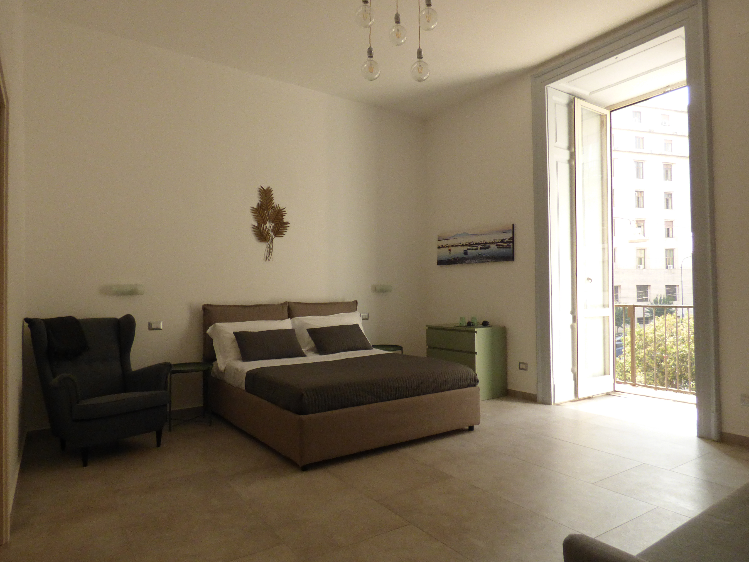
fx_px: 476
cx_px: 383
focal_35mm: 22
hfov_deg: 76.4
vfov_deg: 61.1
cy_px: 288
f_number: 2.8
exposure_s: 1/400
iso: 400
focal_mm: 3.58
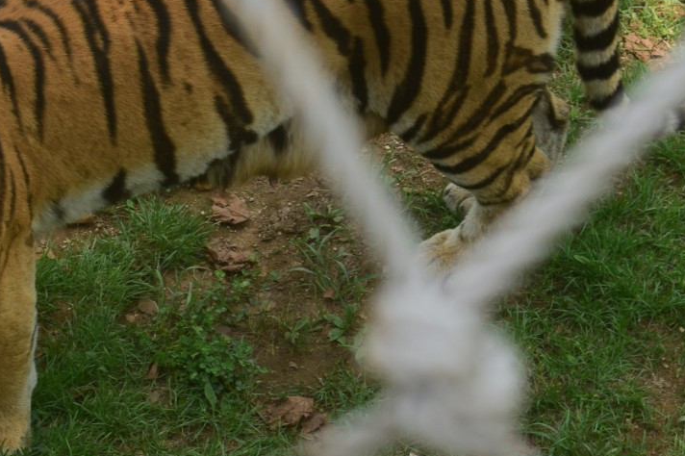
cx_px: 104
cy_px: 111
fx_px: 4516
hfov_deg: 8.7
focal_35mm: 237
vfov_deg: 5.8
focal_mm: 55
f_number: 8
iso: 100
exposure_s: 1/160
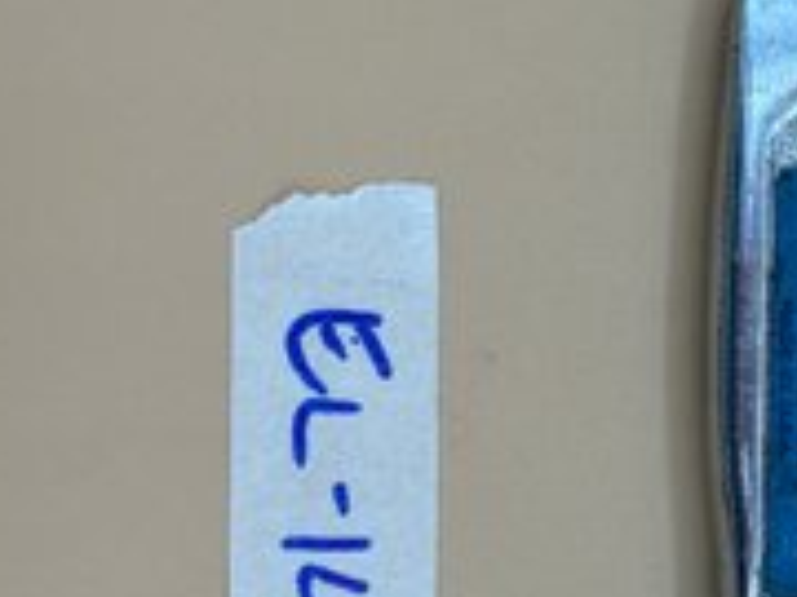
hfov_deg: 19.6
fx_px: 2279
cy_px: 347
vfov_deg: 14.9
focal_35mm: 99
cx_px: 627
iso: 32
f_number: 1.6
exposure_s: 1/970
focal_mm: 5.96
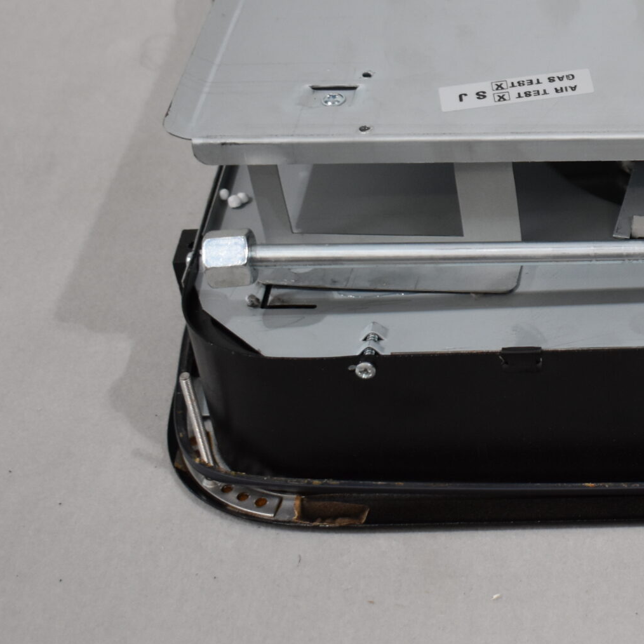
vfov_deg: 16.8
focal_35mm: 103
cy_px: 202
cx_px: 790
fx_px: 2168
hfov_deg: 16.2
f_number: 4.5
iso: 800
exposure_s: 1/250
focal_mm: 32
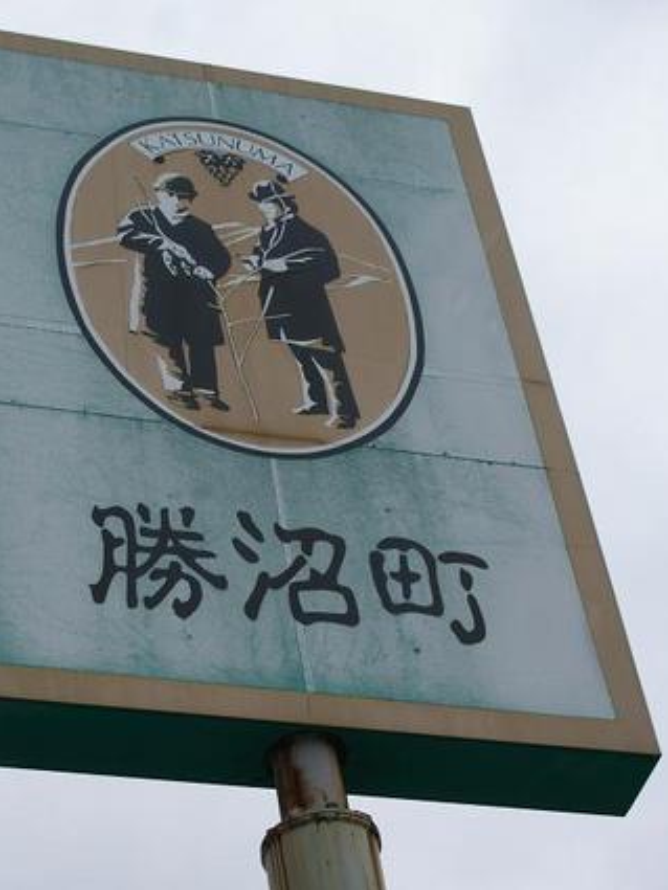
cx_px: 294
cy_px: 445
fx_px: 2513
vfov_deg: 20.1
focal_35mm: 98
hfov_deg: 15.1
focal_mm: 45
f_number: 5.6
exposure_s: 1/800
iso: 100
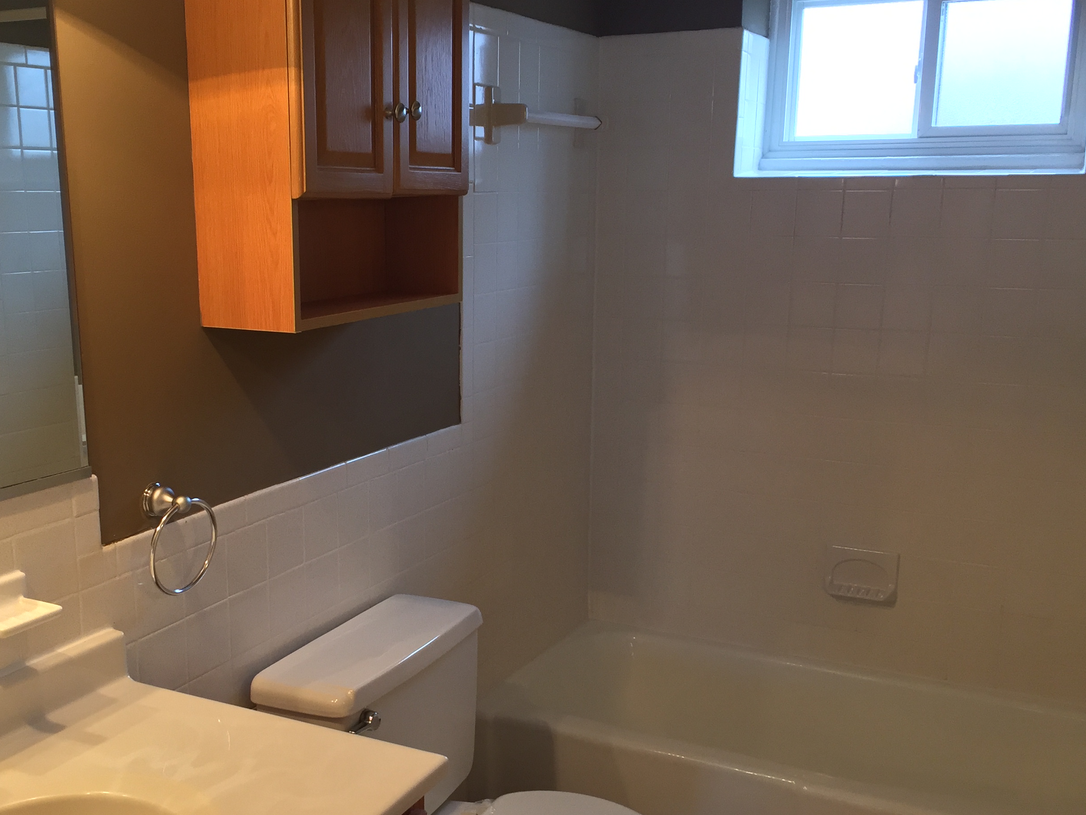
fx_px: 1223
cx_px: 455
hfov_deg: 47.7
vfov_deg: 36.7
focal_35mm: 39
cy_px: 484
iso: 100
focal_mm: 4.15
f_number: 2.2
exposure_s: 1/30
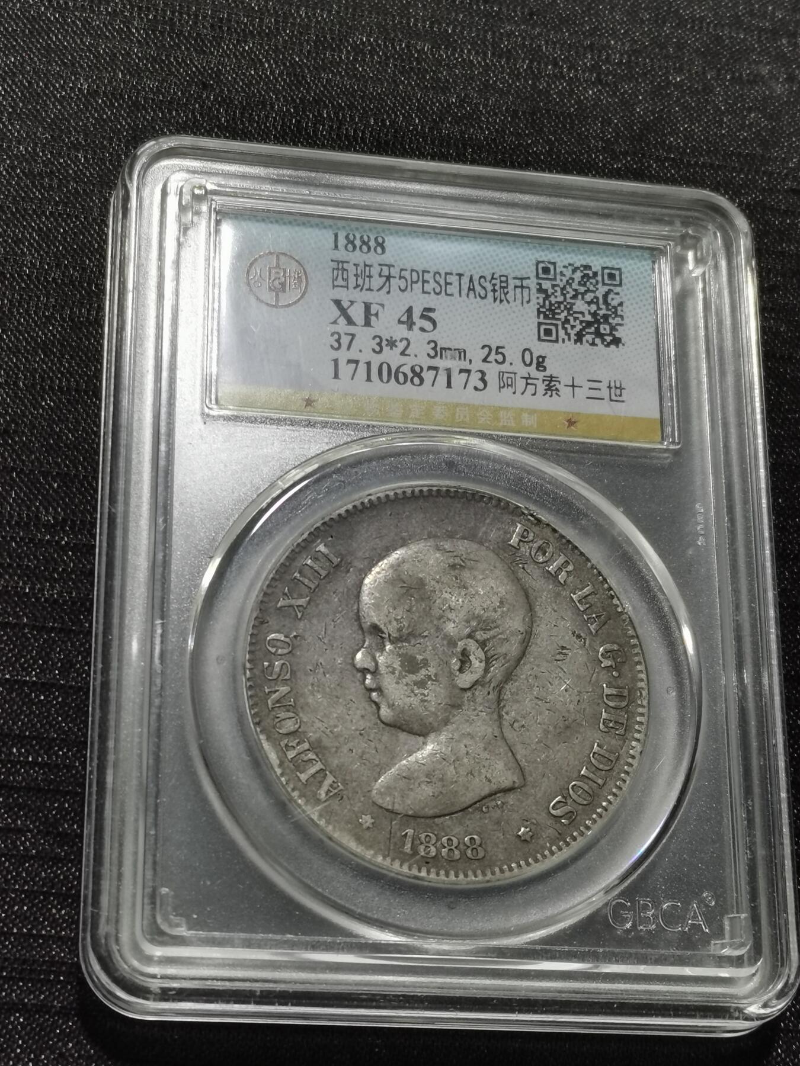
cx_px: 400
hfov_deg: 19.6
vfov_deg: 26.0
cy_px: 533
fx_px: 2311
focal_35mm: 75
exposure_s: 1/100
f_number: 1.8
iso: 64
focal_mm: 5.58
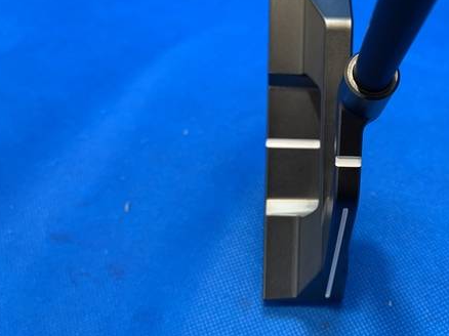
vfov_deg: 37.2
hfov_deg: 48.2
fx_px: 493
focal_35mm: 38
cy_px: 109
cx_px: 296
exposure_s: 1/60
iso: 125
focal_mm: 4.25
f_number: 1.8
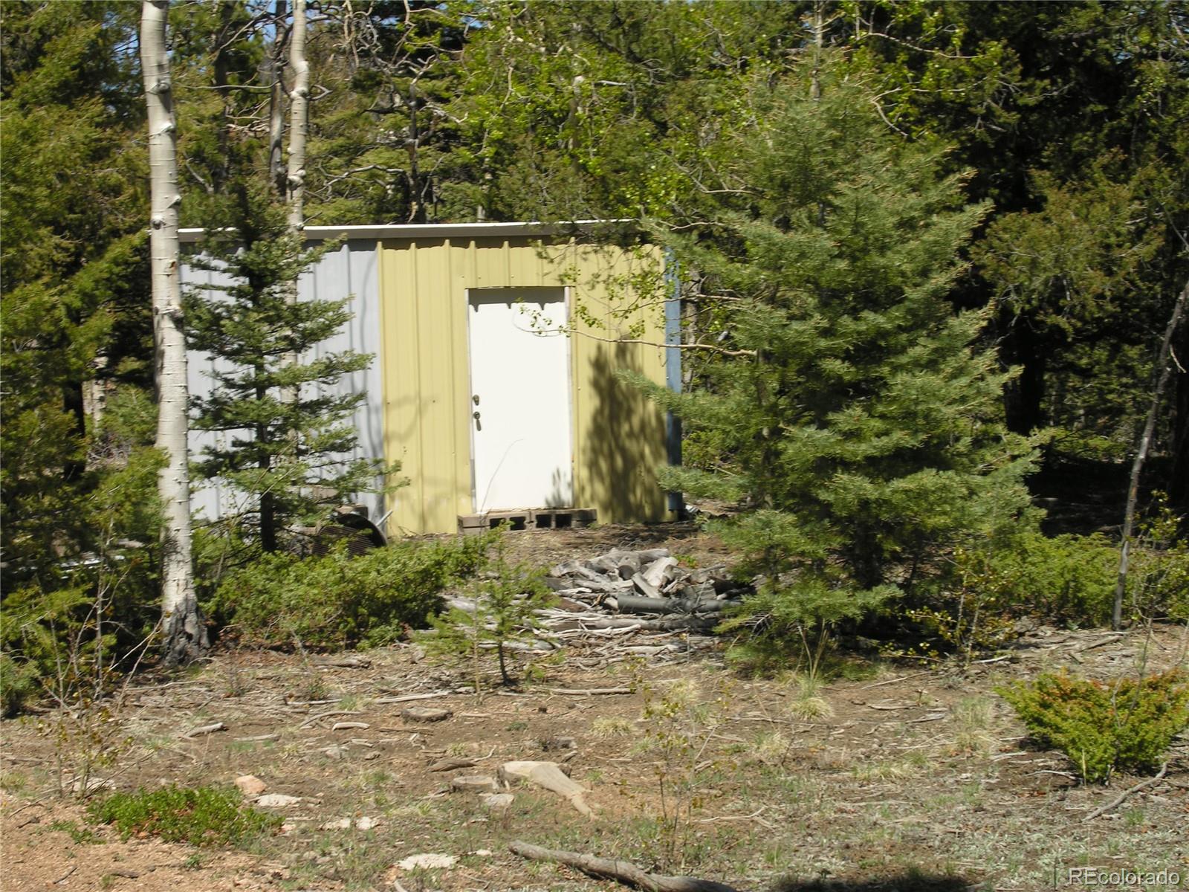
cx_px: 594
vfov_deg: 19.9
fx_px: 2542
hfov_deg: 26.3
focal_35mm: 74
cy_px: 446
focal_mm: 18.8
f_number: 7.9
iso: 50
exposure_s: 1/153
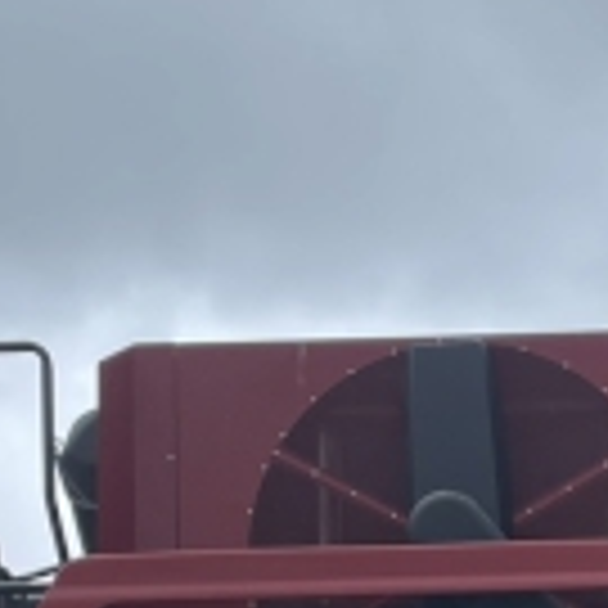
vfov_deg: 12.4
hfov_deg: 12.3
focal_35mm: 136
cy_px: 842
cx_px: 847
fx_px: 2703
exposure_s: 1/1642
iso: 32
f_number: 1.6
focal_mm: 4.2
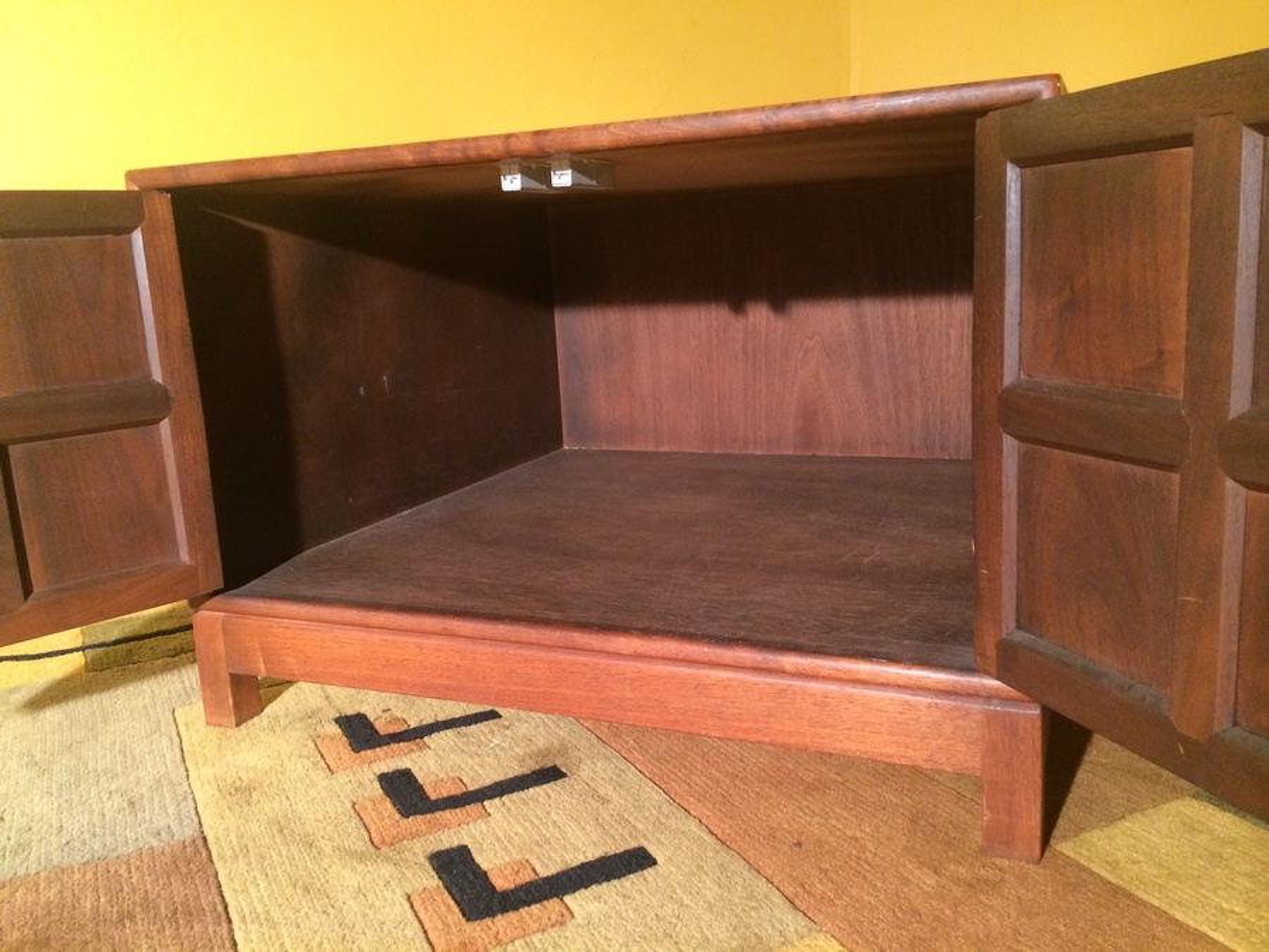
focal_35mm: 30
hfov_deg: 60.0
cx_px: 634
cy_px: 476
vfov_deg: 46.8
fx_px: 1100
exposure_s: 1/30
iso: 250
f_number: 2.2
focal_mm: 4.12
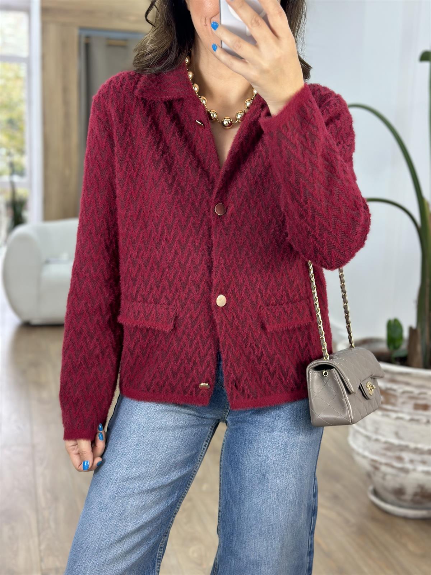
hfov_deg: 30.3
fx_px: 797
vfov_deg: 39.7
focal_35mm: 48
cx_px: 216
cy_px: 288
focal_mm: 6.86
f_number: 1.78
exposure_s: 1/50
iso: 100
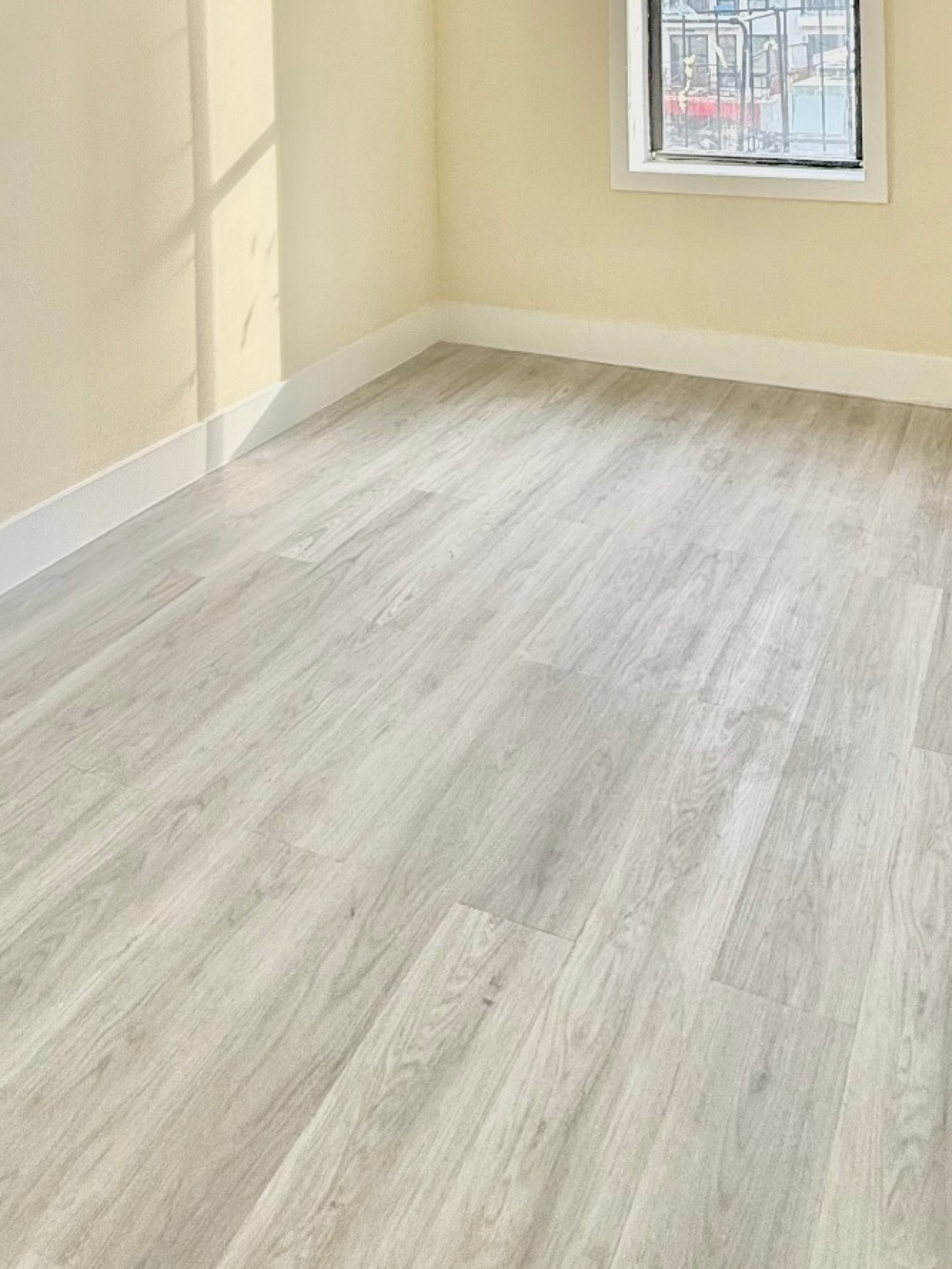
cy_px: -6
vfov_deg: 45.4
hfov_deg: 41.8
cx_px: 488
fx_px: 1246
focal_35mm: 34
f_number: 2.2
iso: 64
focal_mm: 2.22
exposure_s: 1/296
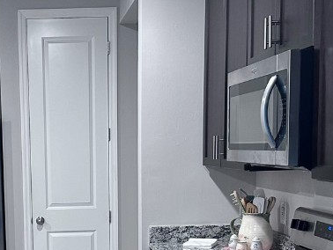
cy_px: 224
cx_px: 48
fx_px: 626
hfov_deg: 28.9
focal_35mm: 65
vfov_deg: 22.1
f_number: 1.78
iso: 250
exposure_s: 1/60
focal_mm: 6.86
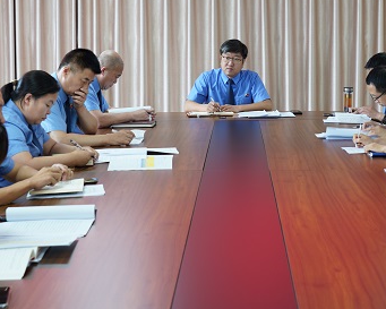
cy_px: 85
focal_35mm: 71
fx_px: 811
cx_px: 229
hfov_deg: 26.7
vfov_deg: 21.4
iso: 100
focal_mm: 43
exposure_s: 1/10
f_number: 5.6
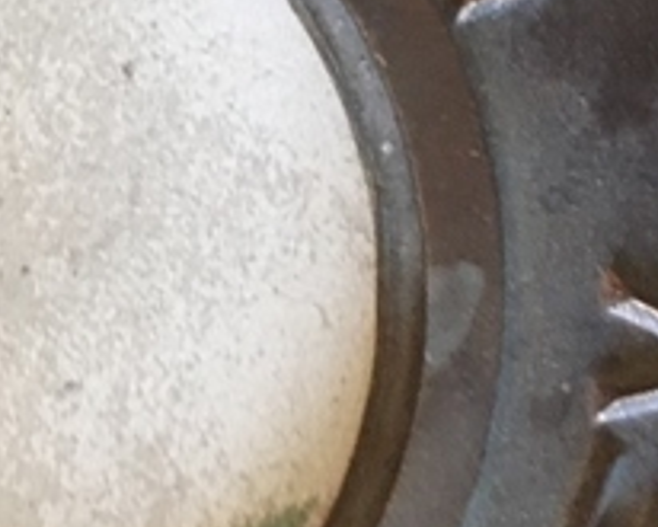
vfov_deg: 14.5
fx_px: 2065
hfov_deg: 17.2
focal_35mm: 106
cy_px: 287
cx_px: -158
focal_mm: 4.15
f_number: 2.2
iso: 200
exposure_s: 1/20
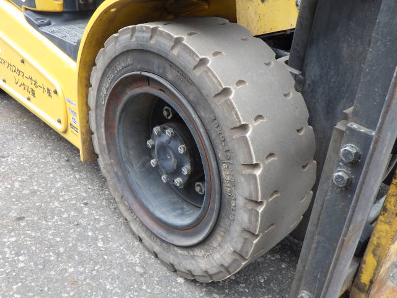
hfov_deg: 54.0
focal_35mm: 34
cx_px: 198
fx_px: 390
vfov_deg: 41.8
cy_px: 149
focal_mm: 6.1
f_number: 3.8
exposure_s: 1/80
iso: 125
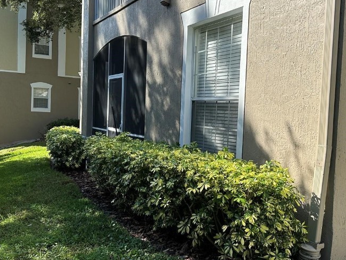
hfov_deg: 48.9
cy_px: 123
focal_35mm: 38
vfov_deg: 37.7
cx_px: 187
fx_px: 380
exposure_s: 1/2070
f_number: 1.78
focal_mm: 6.86
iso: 80
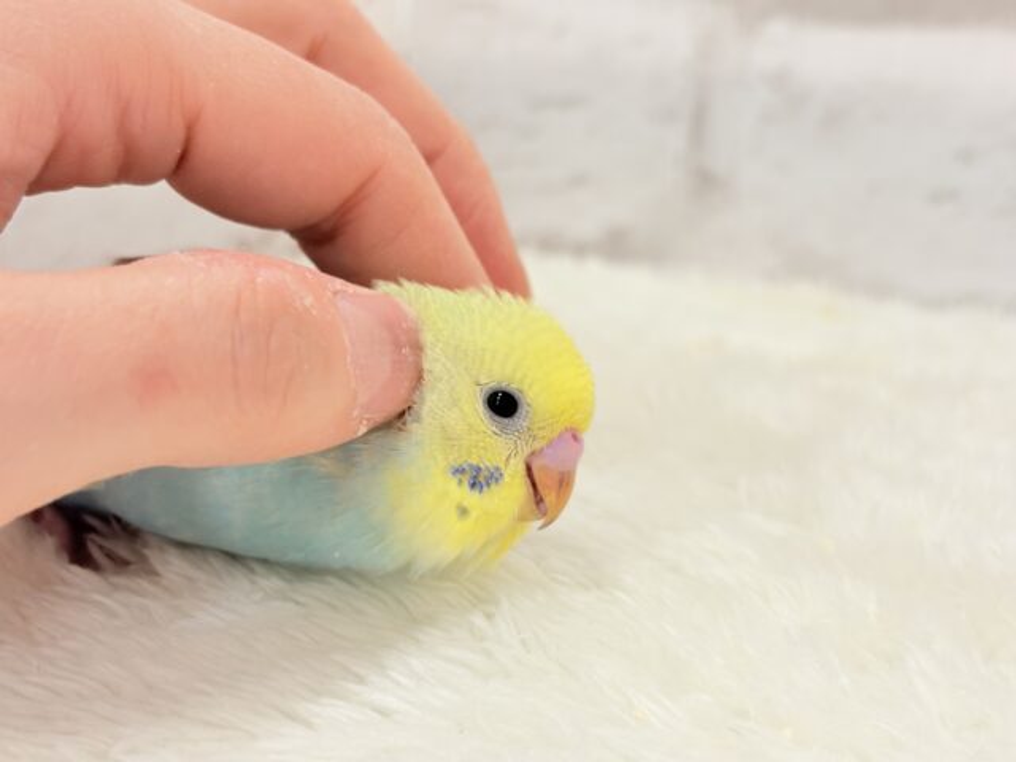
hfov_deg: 36.8
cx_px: 508
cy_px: 381
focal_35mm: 52
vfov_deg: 28.0
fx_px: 1526
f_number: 1.6
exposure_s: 1/50
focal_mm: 5.96
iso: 50
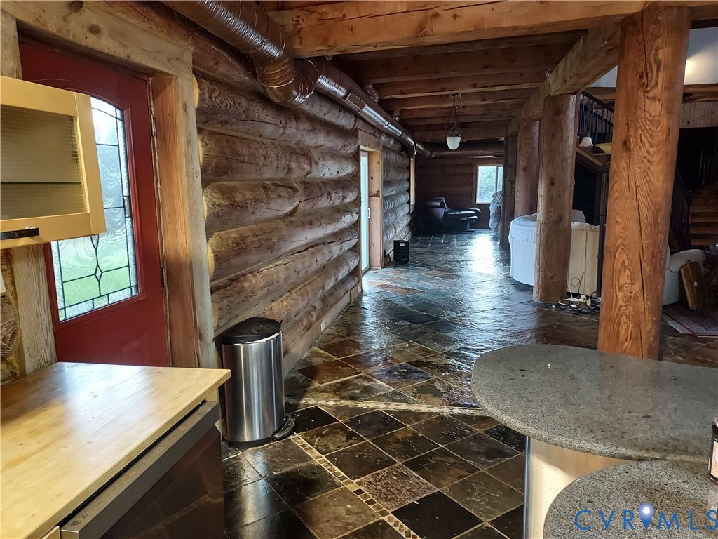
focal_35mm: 24
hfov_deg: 71.6
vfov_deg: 56.8
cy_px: 270
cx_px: 359
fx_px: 498
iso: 400
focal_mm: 4.6
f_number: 1.8
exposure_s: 1/30
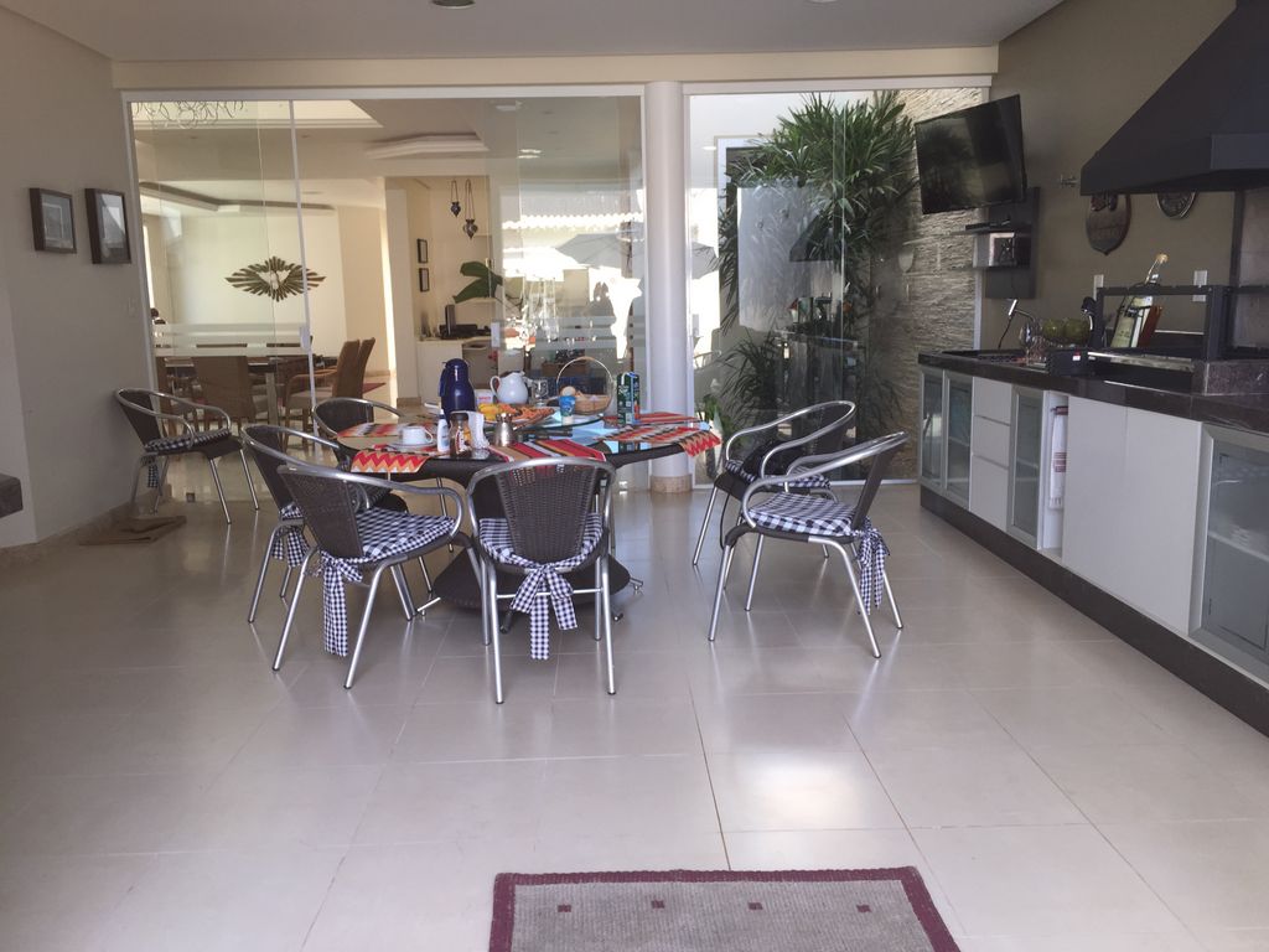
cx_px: 634
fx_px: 1063
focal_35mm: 29
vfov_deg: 48.2
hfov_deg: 61.7
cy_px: 476
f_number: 2.2
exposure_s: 1/74
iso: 32
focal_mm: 4.15
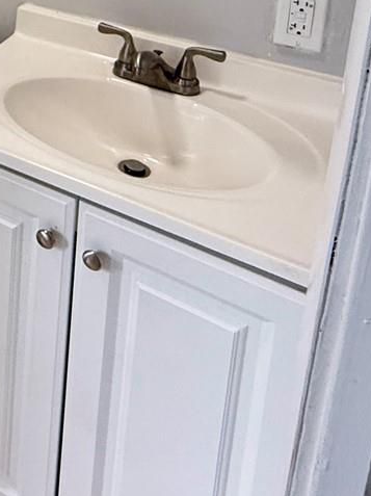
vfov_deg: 33.1
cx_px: -158
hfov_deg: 25.0
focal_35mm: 47
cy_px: -100
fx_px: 673
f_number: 2.2
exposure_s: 1/120
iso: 320
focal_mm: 2.22
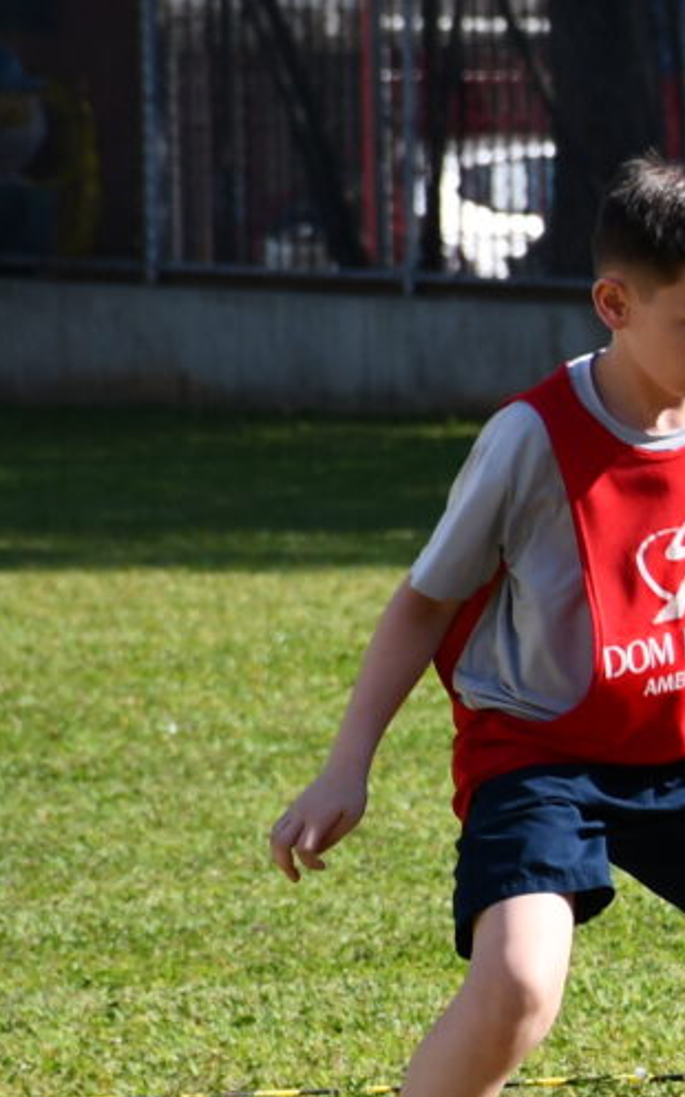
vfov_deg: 3.1
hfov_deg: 1.9
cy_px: 703
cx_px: 1825
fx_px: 20520
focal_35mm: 687
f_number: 7.1
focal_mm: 116
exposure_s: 1/500
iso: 200
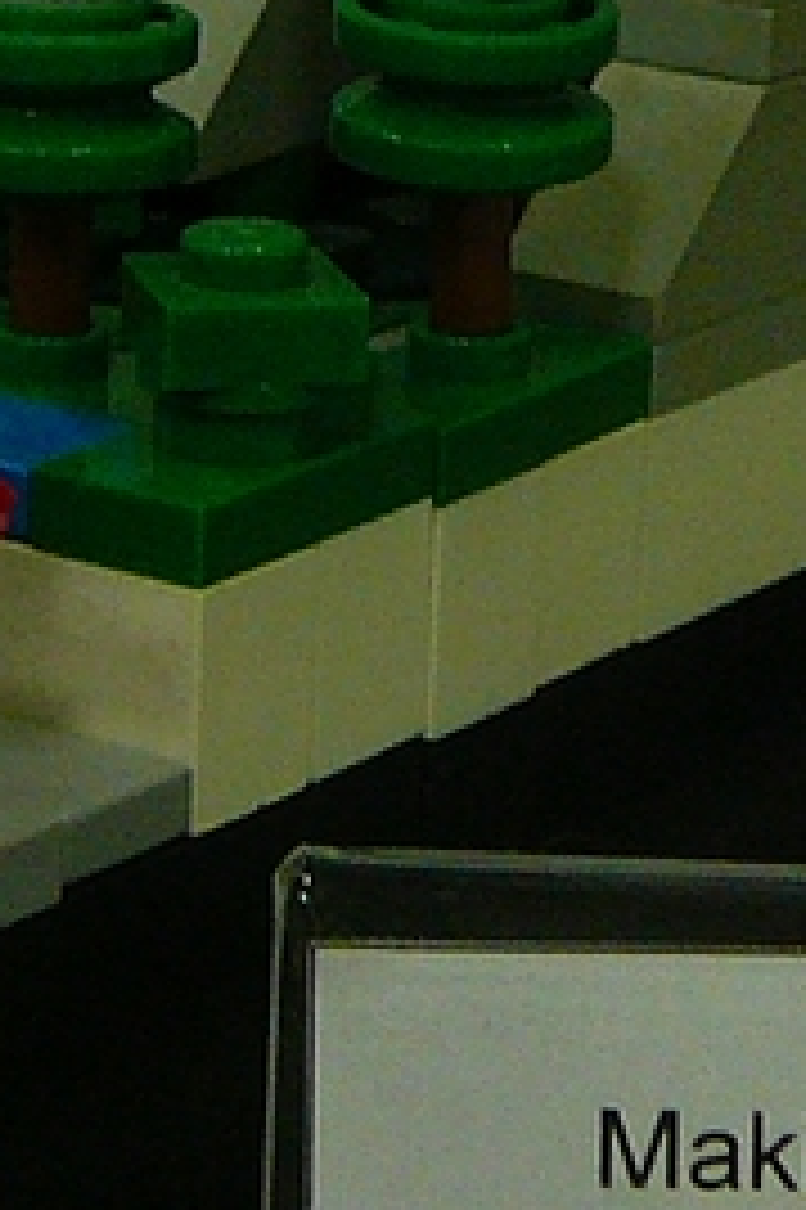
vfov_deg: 12.3
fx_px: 5615
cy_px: 220
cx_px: -203
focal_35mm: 167
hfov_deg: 8.1
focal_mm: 6.4
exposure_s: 1/8
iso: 200
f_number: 3.2
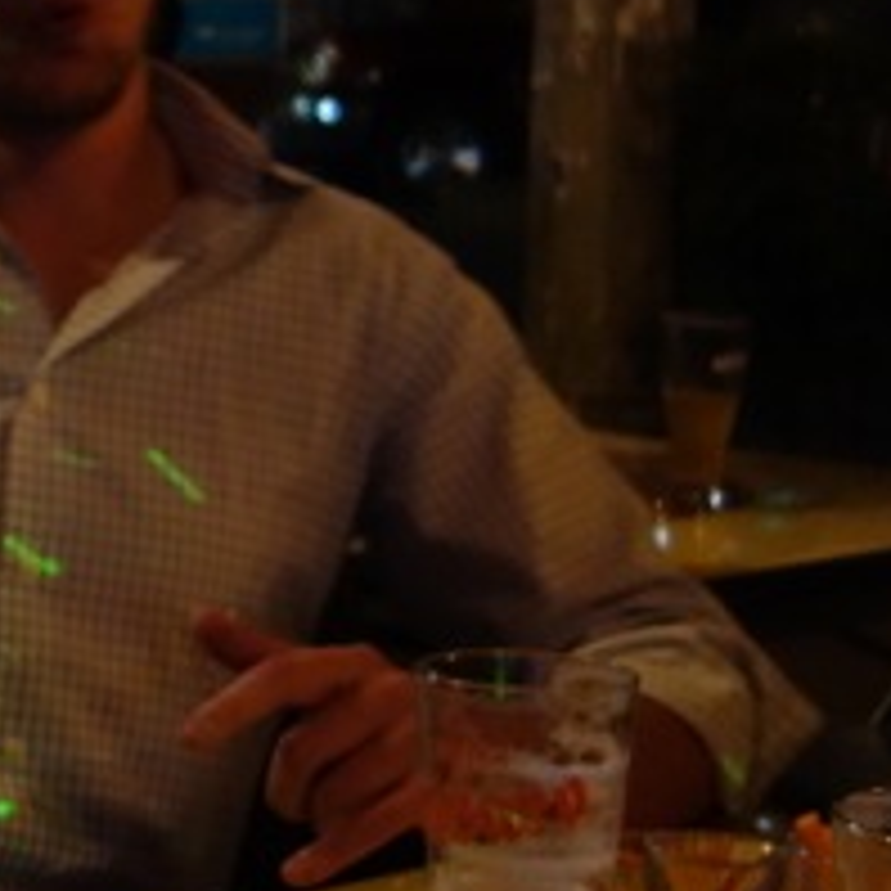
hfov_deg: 13.5
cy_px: 295
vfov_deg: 14.5
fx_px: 3495
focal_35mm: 120
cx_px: -518
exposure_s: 1/30
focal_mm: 10.4
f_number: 1.8
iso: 1000
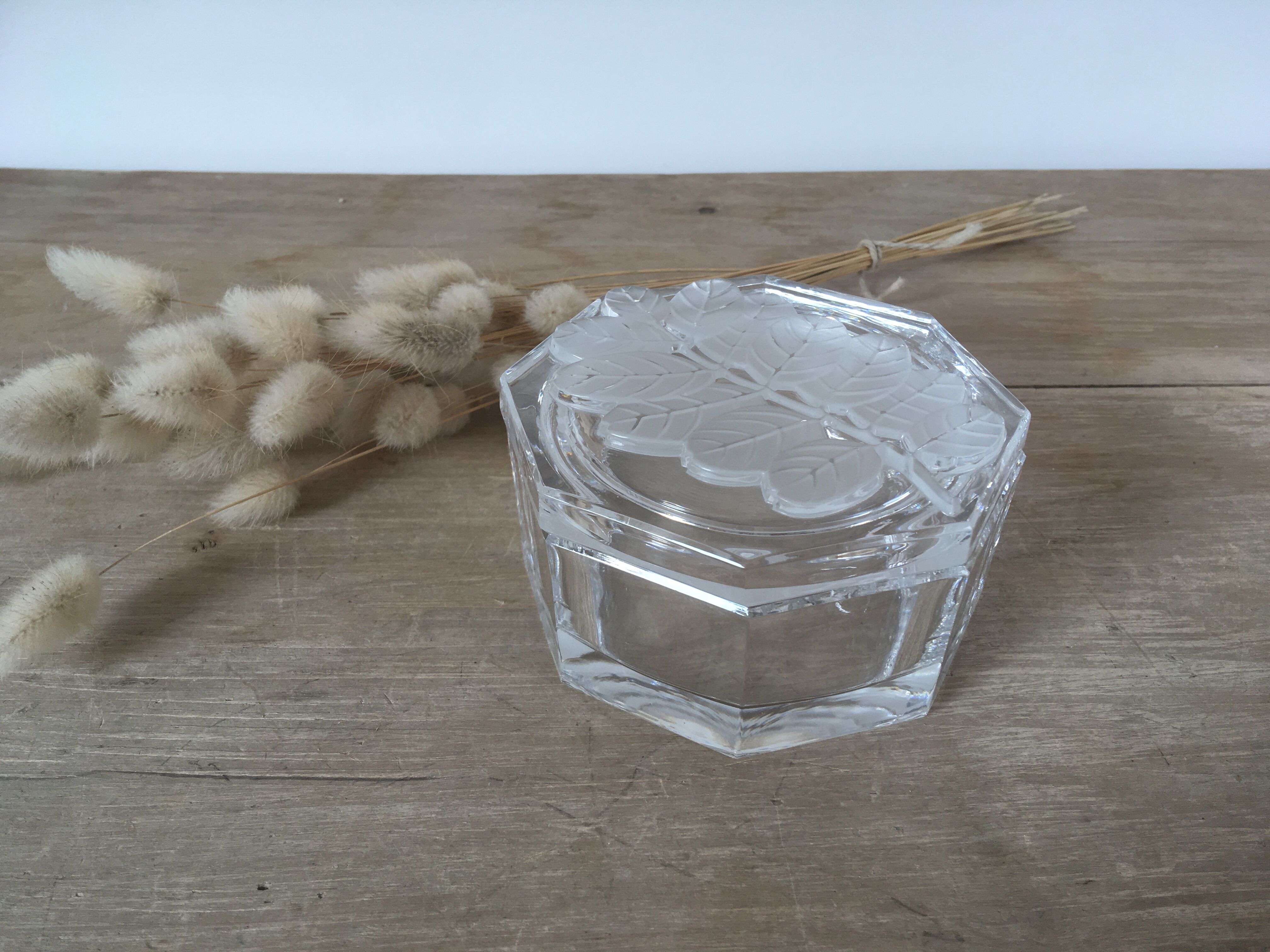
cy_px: 476
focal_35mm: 29
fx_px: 1064
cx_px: 635
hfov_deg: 61.7
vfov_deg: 48.2
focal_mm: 4.15
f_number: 2.2
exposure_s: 1/100
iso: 32
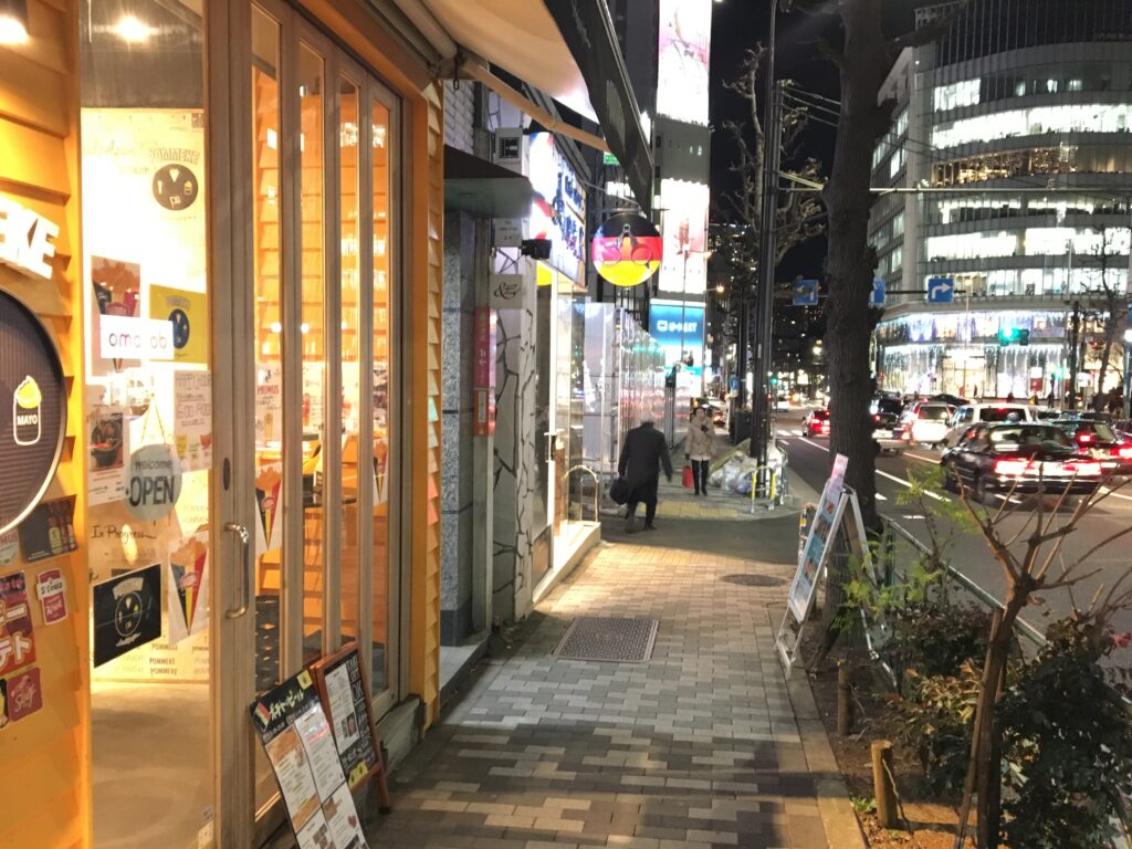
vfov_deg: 48.2
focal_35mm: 29
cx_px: 566
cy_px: 424
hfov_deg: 61.7
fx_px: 948
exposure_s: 1/15
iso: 400
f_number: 2.2
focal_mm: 4.15
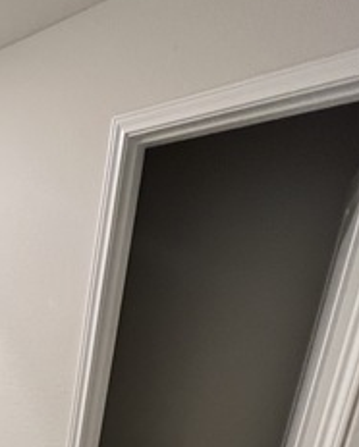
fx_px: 464
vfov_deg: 41.0
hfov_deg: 36.1
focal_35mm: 35
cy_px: 495
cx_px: -33
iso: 200
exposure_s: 1/60
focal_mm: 1.57
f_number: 1.8
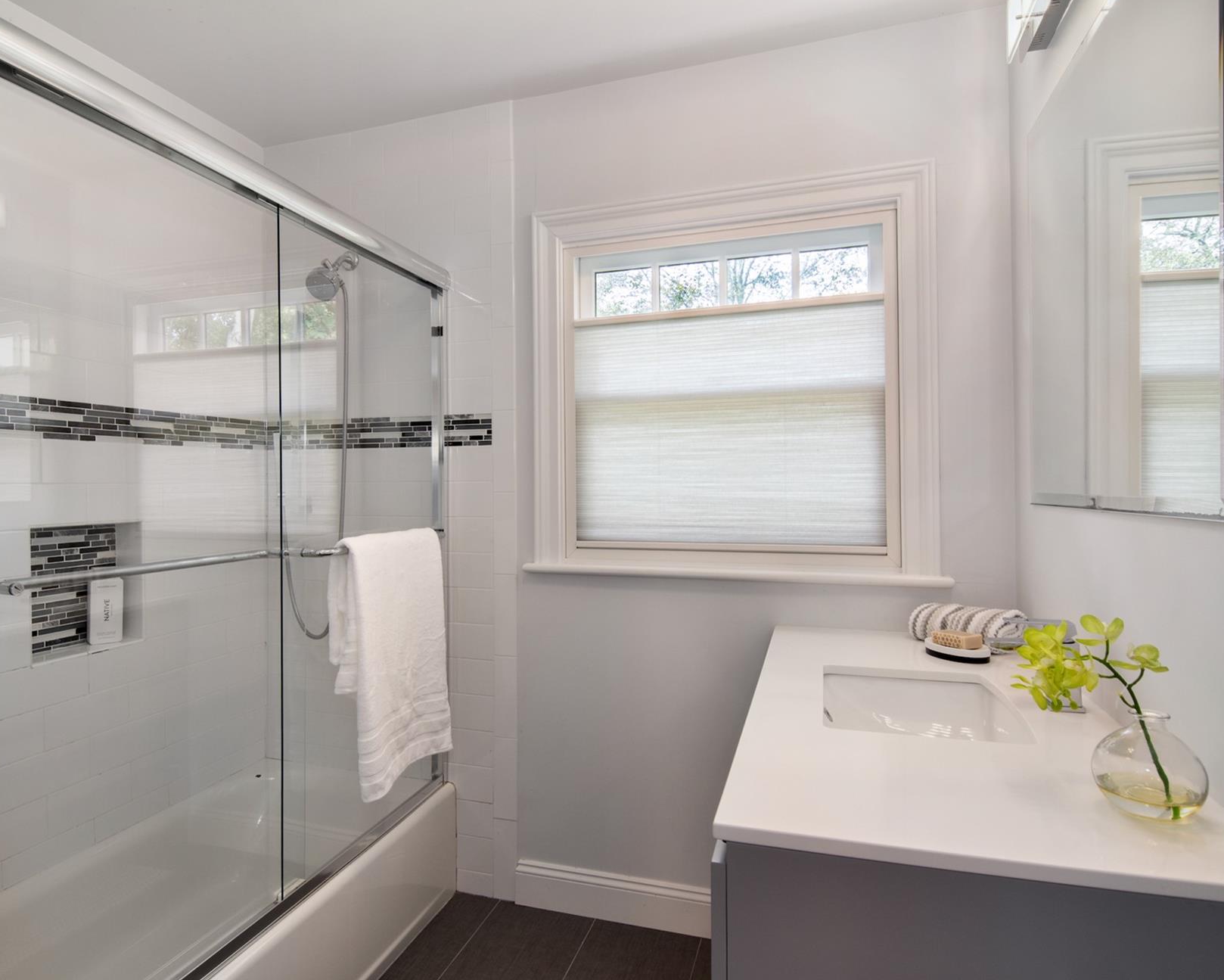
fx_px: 710
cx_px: 539
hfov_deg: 81.2
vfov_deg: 69.2
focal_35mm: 20
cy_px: 498
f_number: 8
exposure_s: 1/30
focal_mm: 11
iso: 640
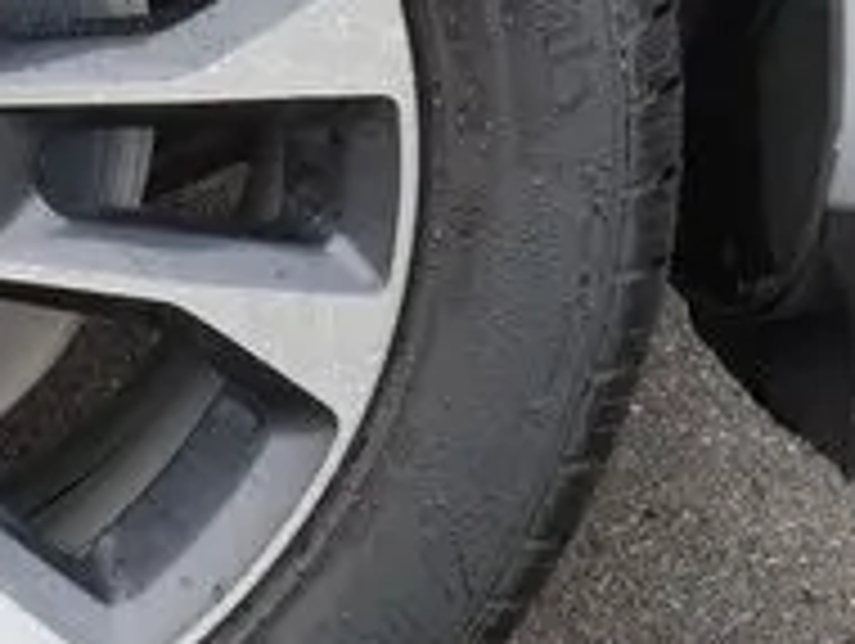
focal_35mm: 148
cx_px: -306
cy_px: 38
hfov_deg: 12.8
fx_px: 3660
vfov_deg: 10.0
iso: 320
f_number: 10
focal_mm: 22
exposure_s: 1/60
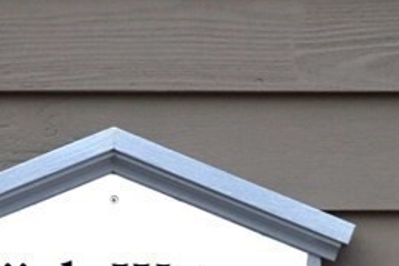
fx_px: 19750
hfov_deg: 1.2
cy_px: 261
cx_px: 145
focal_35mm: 1781
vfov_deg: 0.8
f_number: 6.3
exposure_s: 1/1000
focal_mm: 300
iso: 720
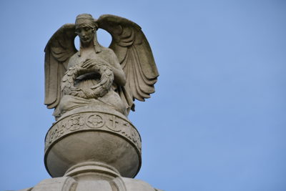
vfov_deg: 6.5
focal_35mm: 210
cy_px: 96
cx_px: 143
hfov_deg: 9.8
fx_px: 1669
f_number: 6
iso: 250
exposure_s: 1/400
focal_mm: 140
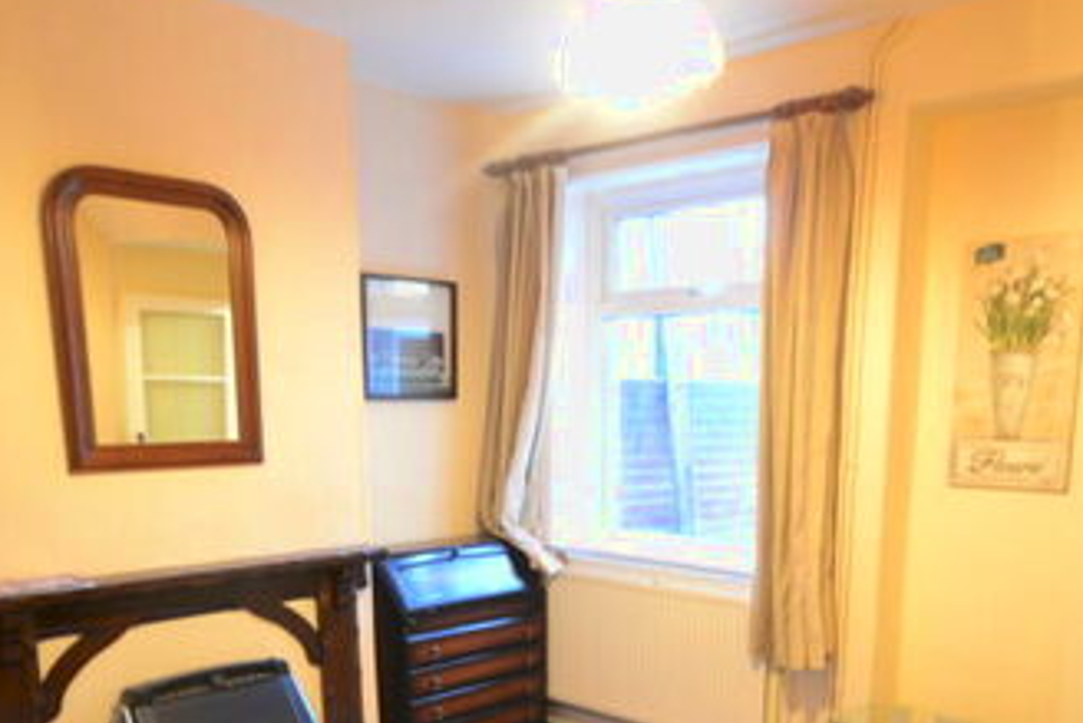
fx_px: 963
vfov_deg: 38.8
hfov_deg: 58.6
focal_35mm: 32
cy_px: 622
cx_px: 594
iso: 100
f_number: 4
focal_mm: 10
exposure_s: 2
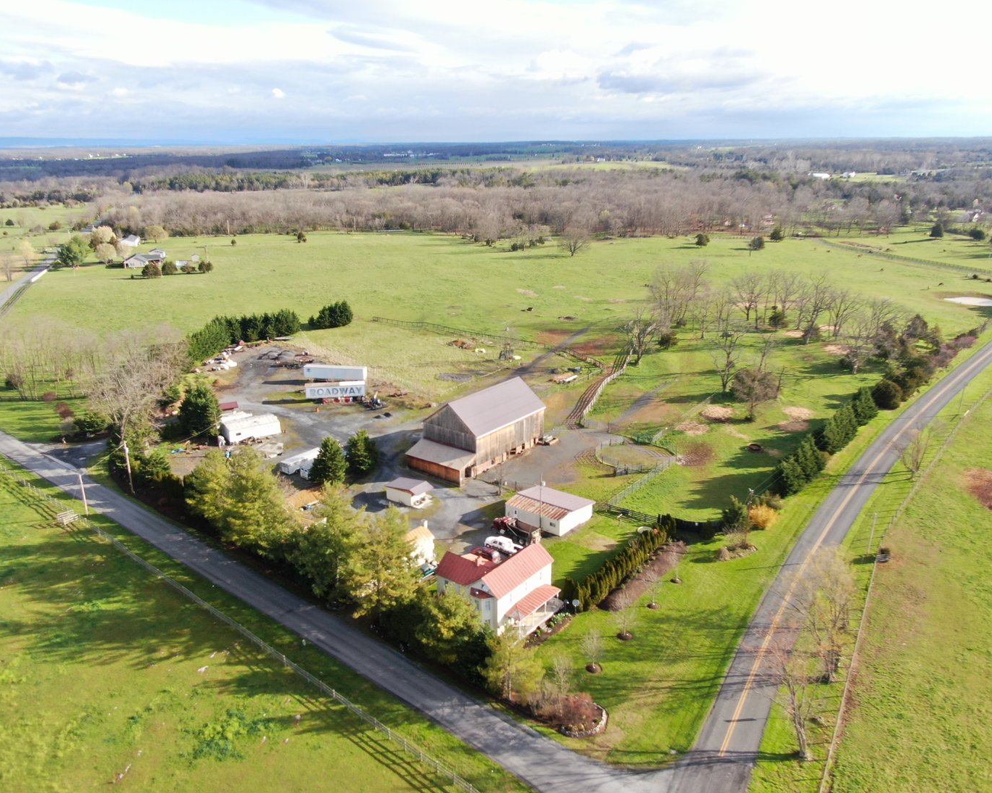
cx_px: 466
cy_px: 411
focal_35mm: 27
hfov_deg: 64.0
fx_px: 793
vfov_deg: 53.2
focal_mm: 4.48
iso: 110
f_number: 2.8
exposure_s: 1/400
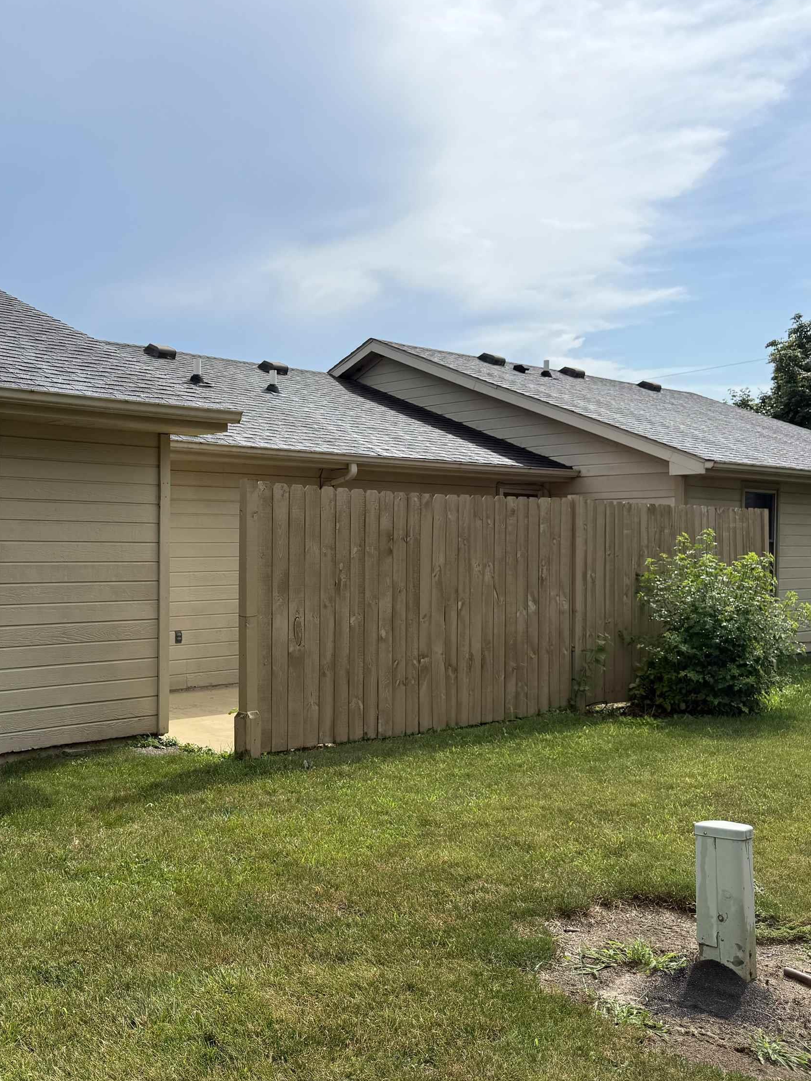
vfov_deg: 55.3
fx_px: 1031
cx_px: 215
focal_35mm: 33
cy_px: 550
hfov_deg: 41.8
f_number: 1.78
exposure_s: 1/6173
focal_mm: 6.76
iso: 80
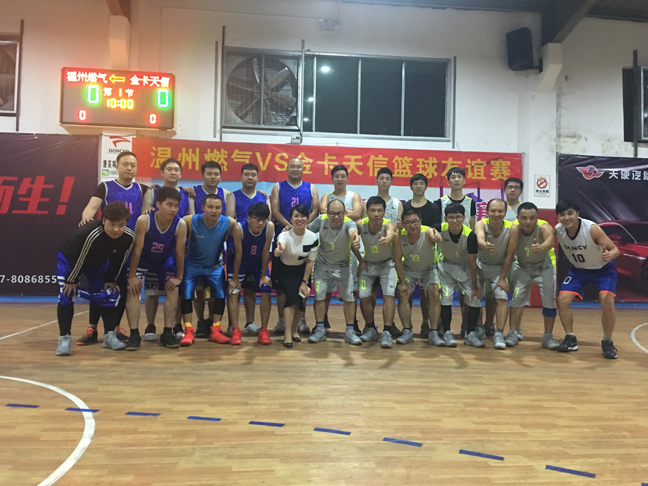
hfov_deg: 61.7
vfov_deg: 48.2
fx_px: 543
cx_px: 324
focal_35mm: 29
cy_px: 243
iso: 80
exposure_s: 1/10
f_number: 2.2
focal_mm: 4.15
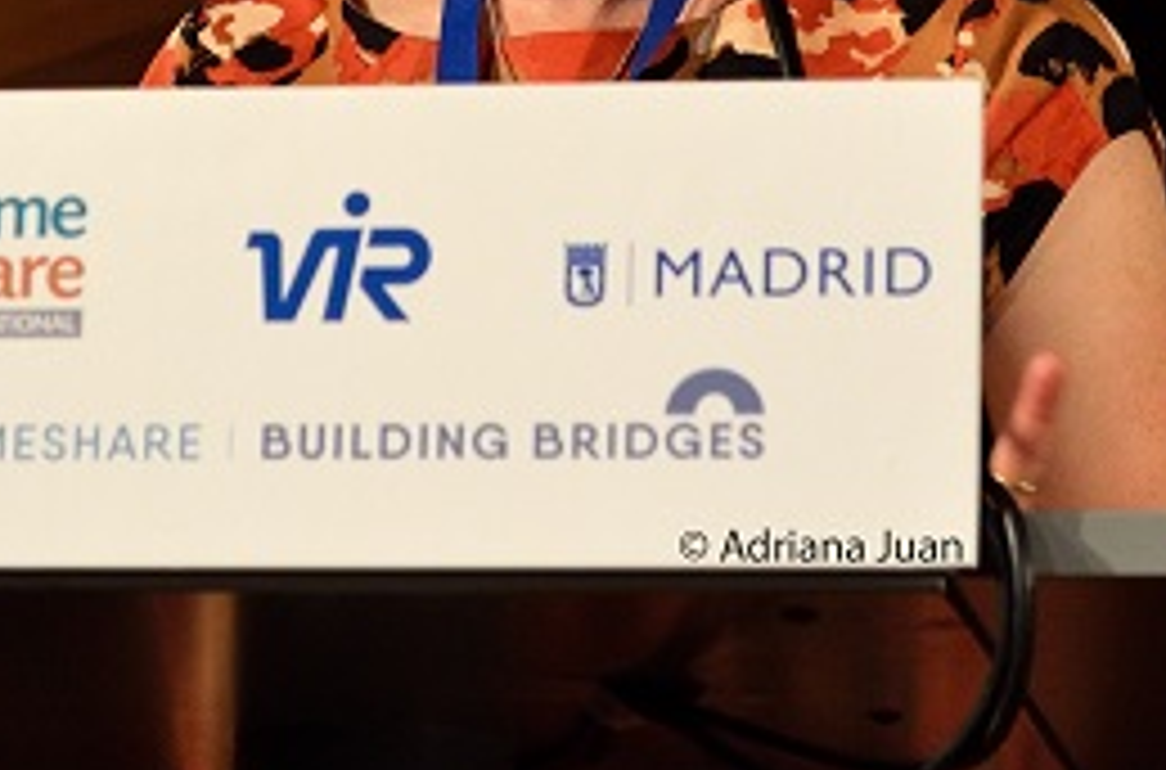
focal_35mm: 210
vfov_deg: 6.5
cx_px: 414
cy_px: -128
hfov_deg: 9.8
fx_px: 6790
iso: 1250
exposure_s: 1/60
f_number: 5.6
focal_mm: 55
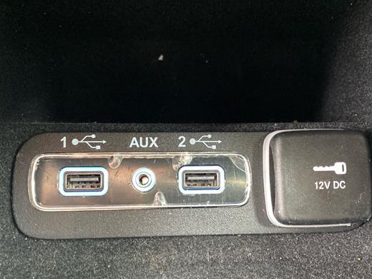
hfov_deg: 56.8
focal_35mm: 32
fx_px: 344
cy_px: 170
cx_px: 183
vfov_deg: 43.9
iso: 1000
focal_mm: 4.25
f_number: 1.8
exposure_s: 1/22
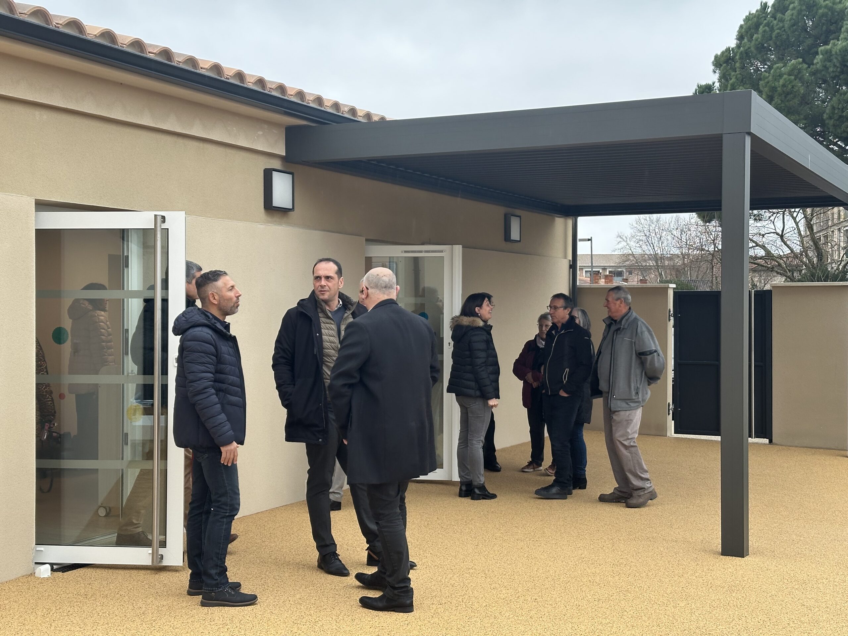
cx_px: 424
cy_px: 318
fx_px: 1176
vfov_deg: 30.3
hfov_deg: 39.7
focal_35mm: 48
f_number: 1.78
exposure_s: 1/152
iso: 80
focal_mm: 6.86
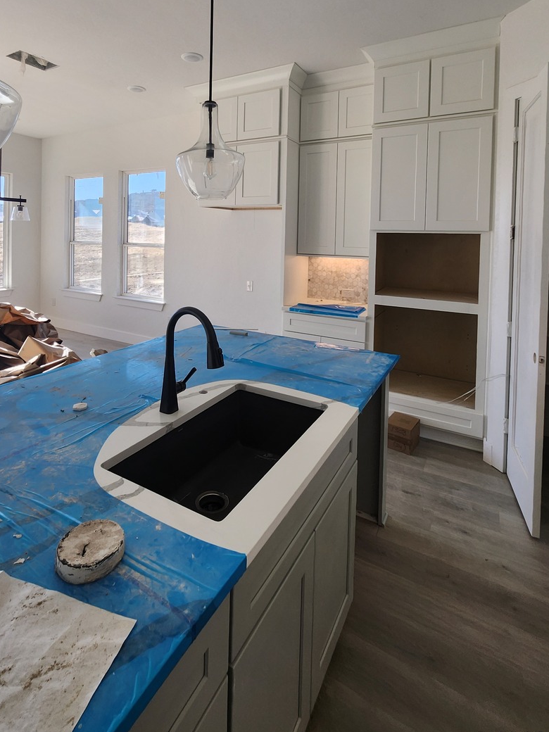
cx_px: 250
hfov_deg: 71.4
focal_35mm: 18
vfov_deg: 84.2
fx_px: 381
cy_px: 235
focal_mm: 1.74
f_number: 2.2
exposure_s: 1/162
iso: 32
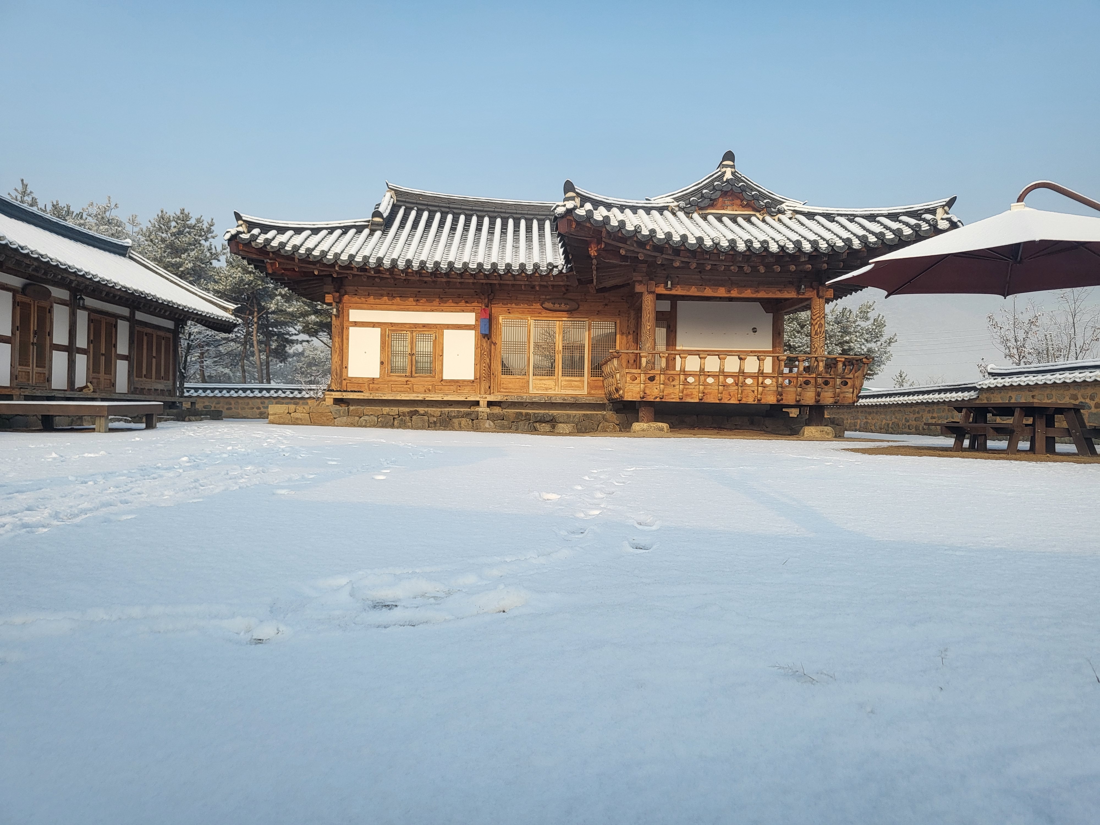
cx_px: 550
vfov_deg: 53.1
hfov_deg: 67.3
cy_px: 412
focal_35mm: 26
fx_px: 826
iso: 50
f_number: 1.8
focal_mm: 4.25
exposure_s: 1/1425
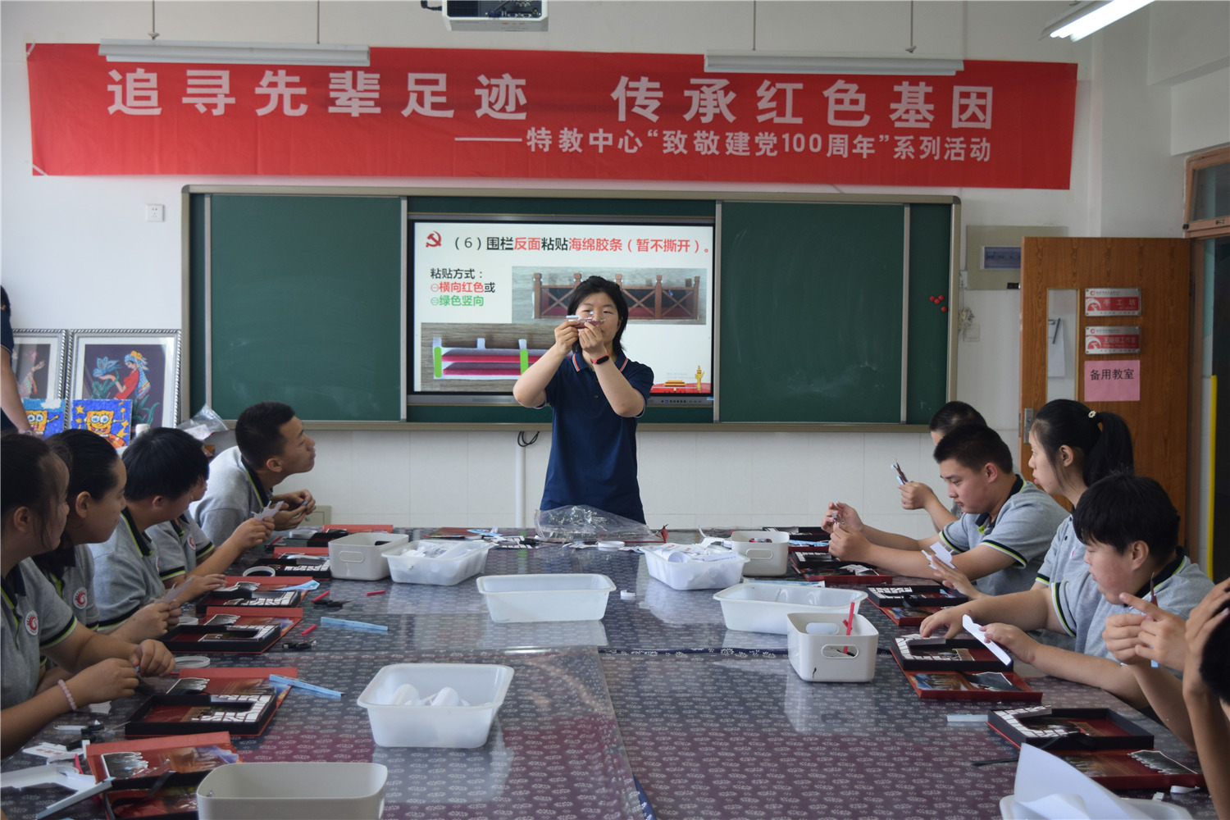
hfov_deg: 42.3
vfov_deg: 28.9
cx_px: 615
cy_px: 410
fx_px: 1589
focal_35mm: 46
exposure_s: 1/80
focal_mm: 31
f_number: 4.5
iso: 400
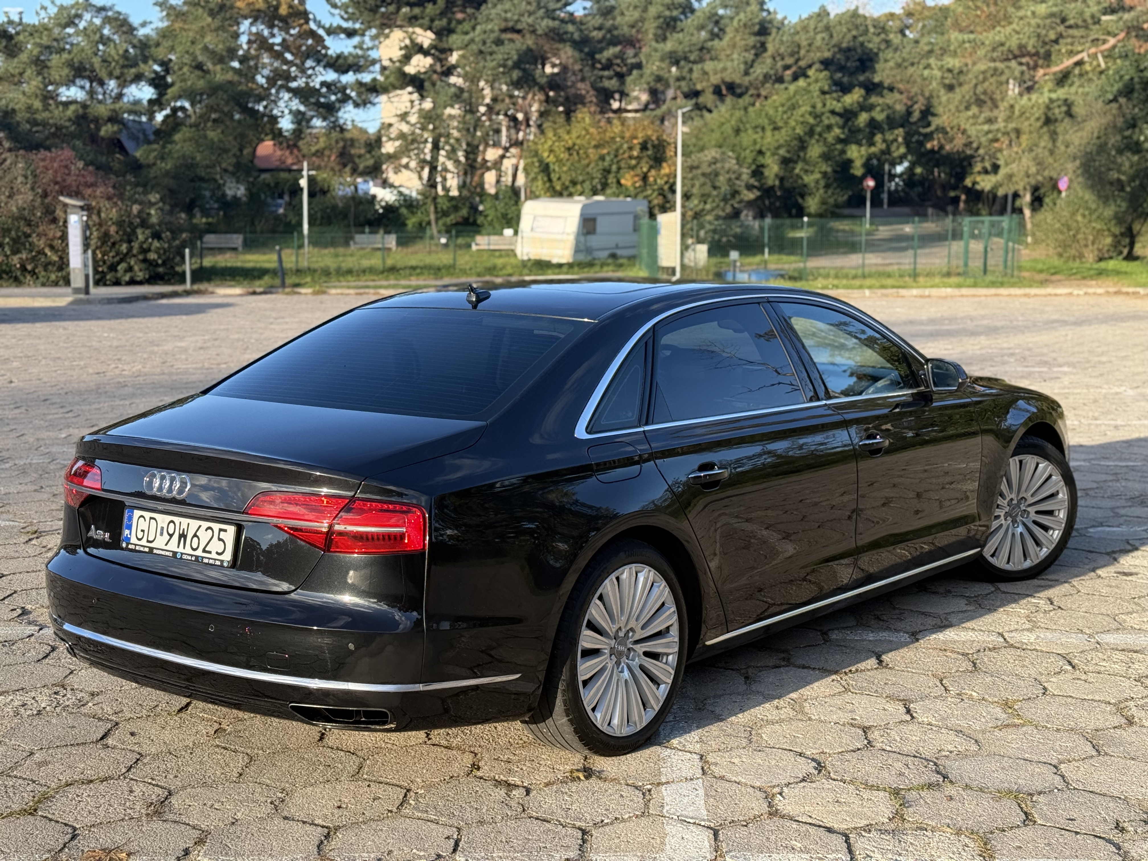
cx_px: 574
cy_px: 430
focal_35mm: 48
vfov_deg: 30.3
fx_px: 1592
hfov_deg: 39.7
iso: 100
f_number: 1.78
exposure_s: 1/1167
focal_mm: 6.76
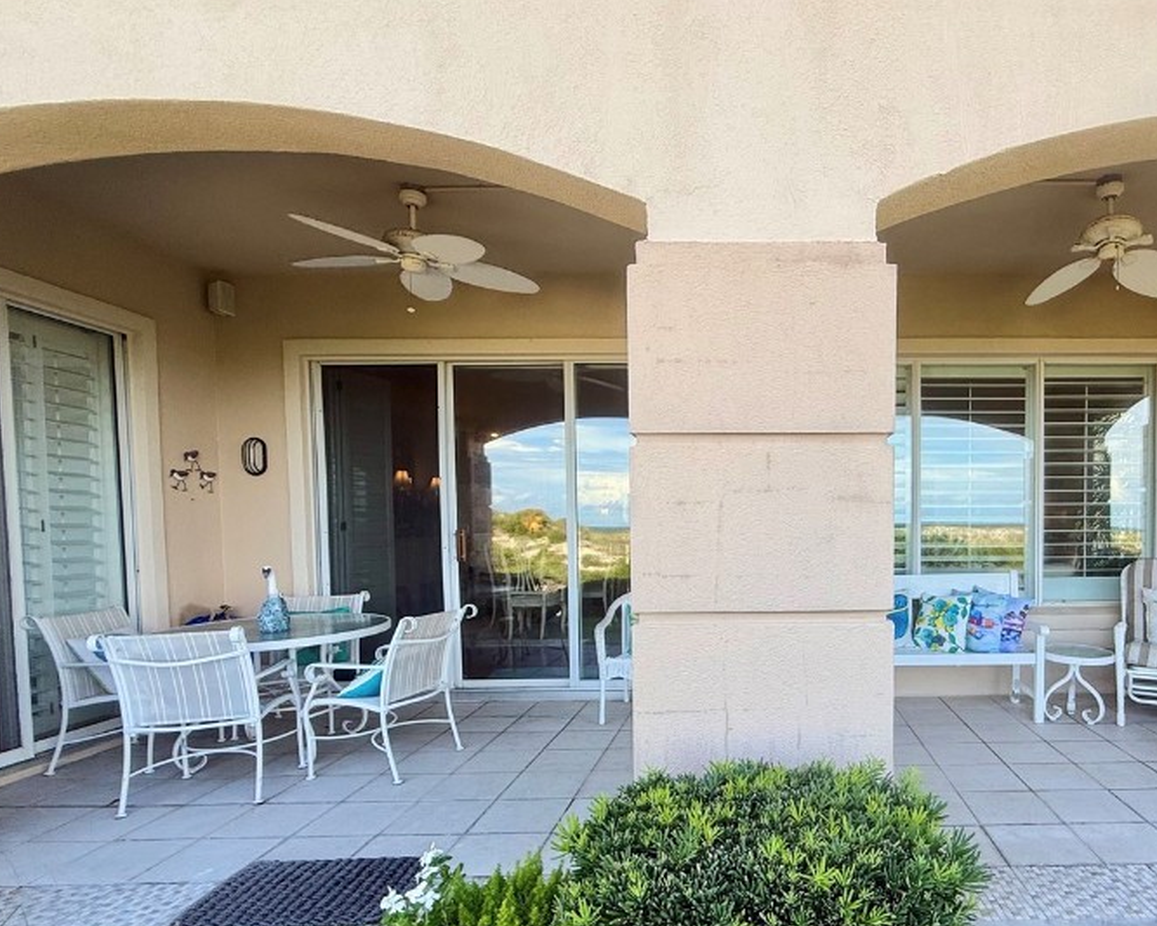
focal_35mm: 21
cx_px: 780
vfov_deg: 64.9
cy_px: 556
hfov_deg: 75.0
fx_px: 719
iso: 50
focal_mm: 2.22
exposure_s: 1/368
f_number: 2.2
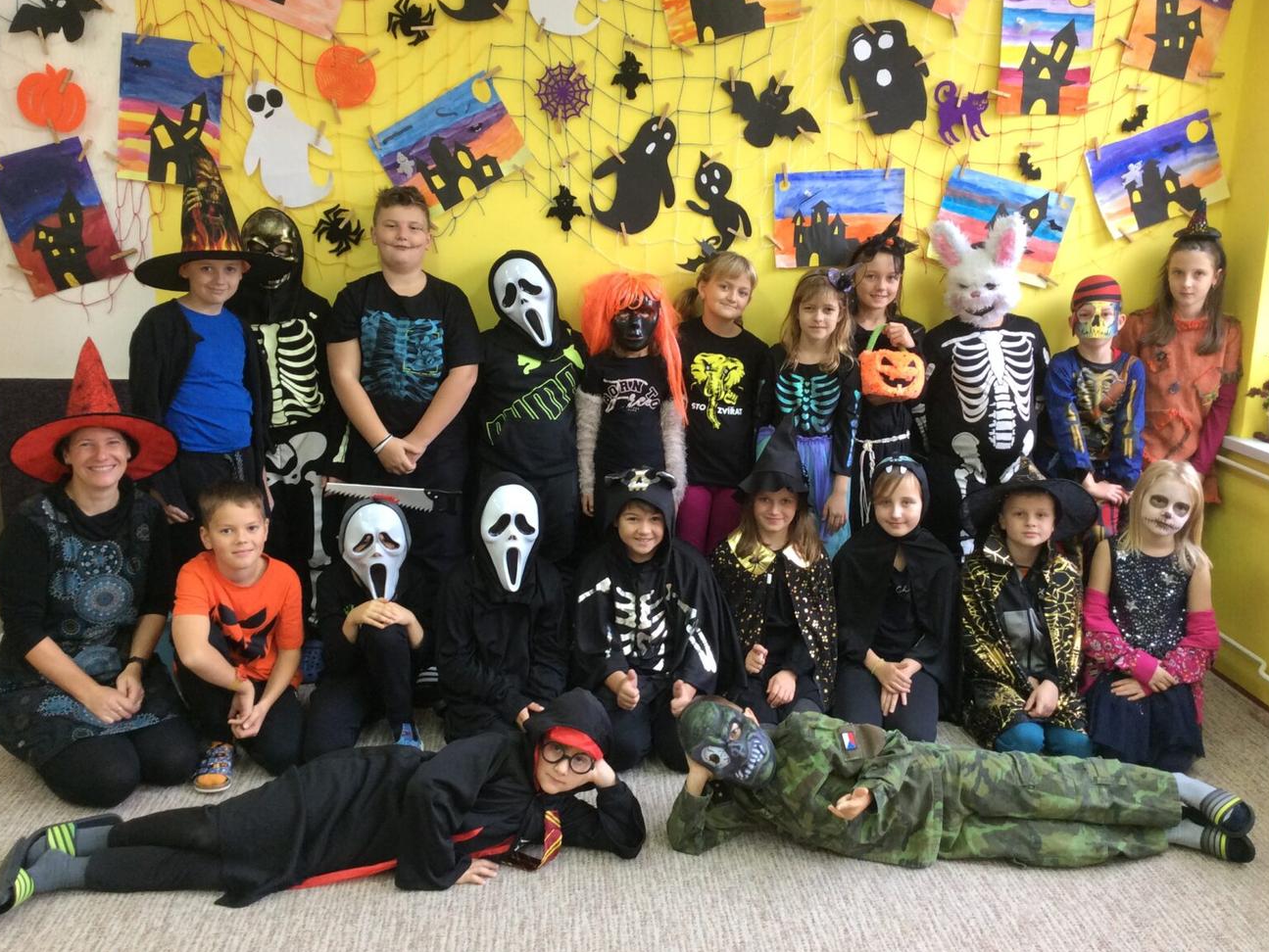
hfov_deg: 55.3
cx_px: 632
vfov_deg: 43.0
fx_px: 1210
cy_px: 466
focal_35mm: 33
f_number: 2.4
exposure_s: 1/25
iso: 80
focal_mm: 3.3
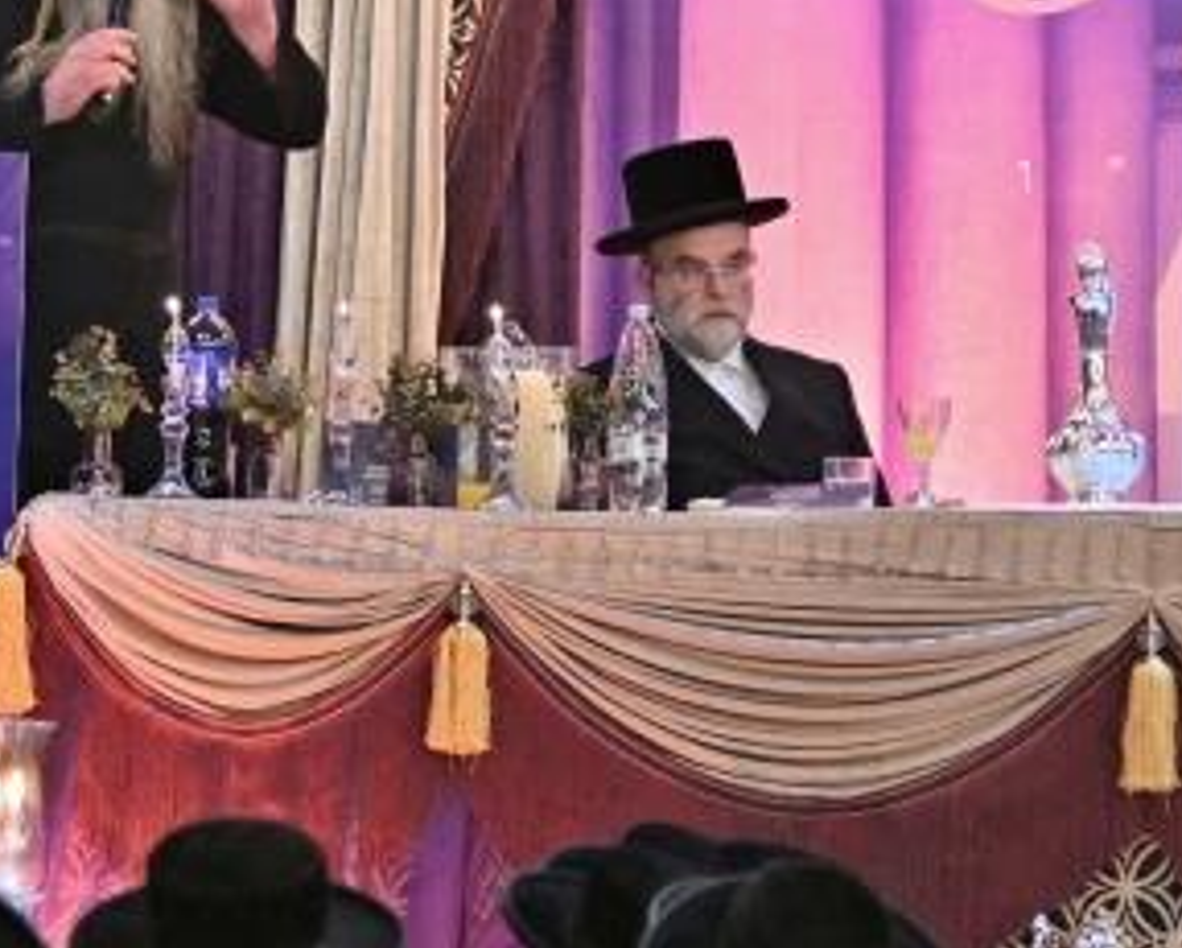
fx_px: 12287
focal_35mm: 351
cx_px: 1198
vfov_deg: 4.4
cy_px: 49
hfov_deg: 5.5
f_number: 2.8
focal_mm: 70
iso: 640
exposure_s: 1/160
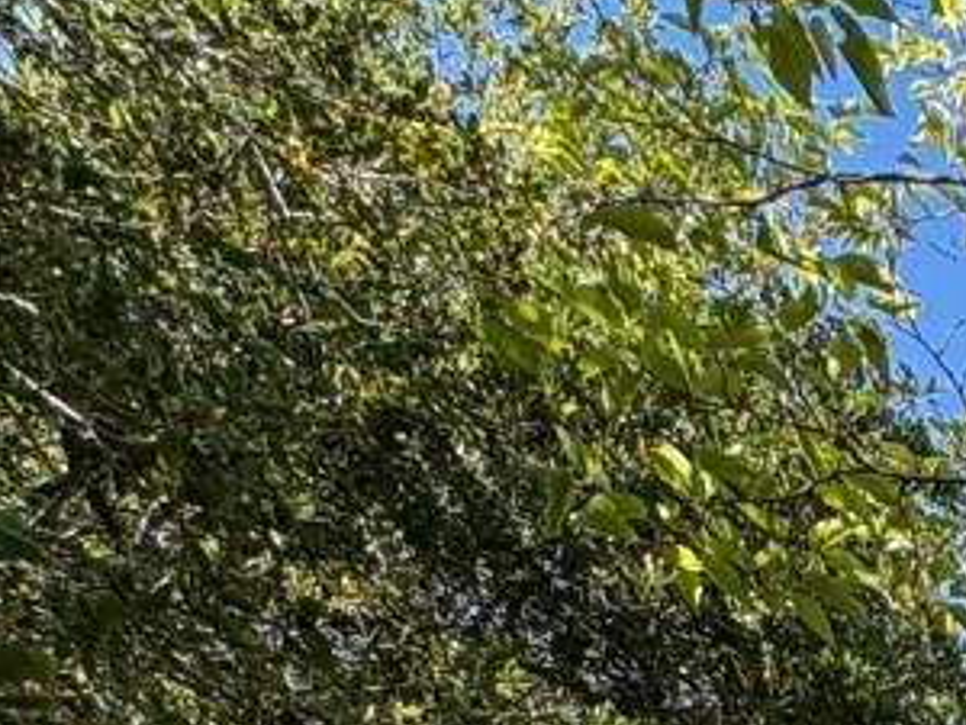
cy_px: 1690
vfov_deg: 14.6
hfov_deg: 21.7
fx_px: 1953
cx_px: 1558
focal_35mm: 70
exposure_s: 1/596
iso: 40
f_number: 2.2
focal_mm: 2.22
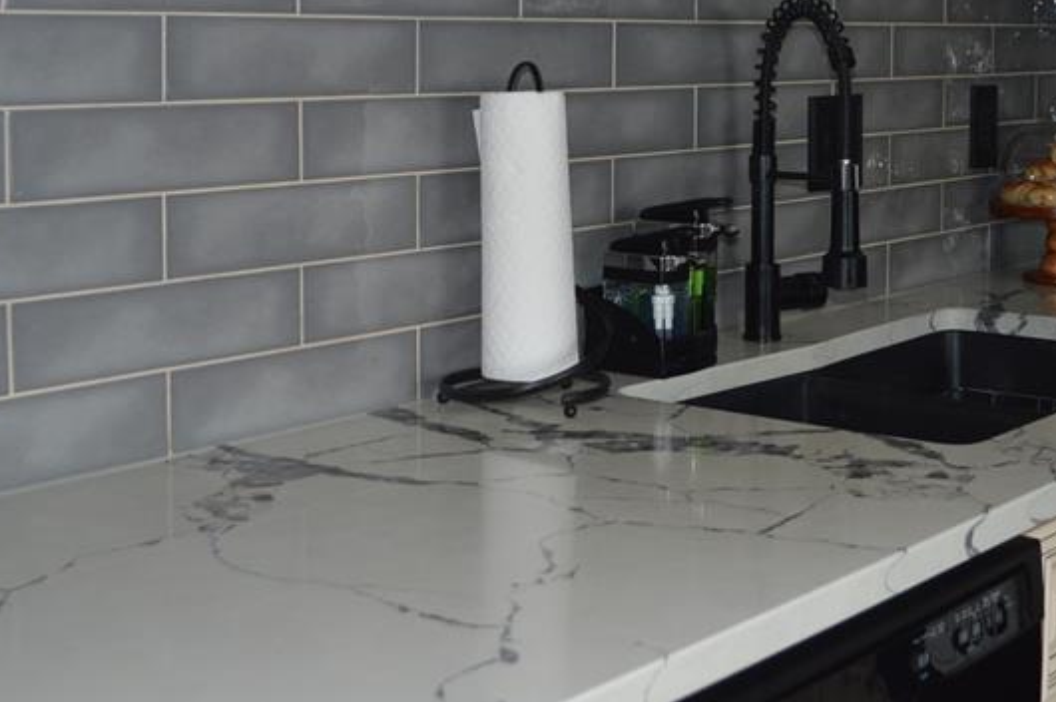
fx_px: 1699
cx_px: 717
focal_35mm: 58
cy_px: 120
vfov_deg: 22.9
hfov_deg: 34.2
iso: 450
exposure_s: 1/60
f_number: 3.8
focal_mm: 20
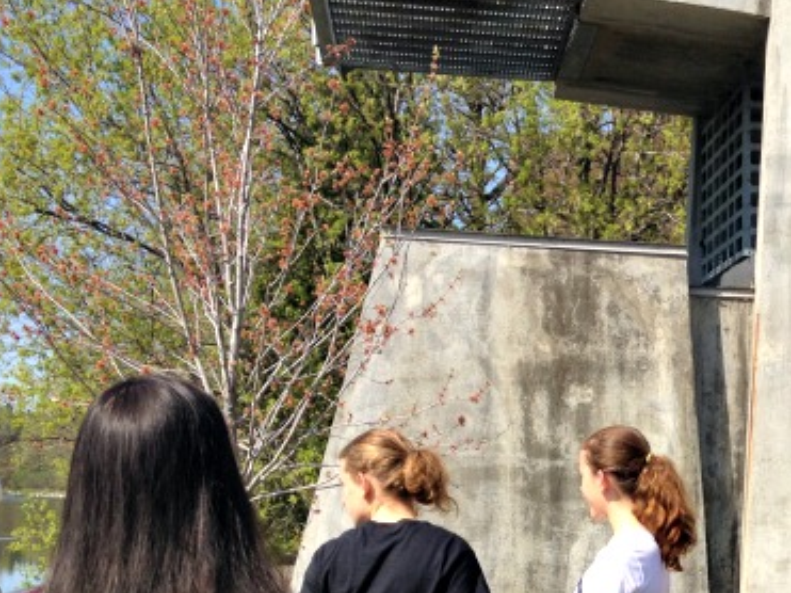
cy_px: 524
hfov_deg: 28.4
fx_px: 1508
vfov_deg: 21.8
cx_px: 697
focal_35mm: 66
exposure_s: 1/1577
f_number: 2.4
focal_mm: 4.28
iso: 50
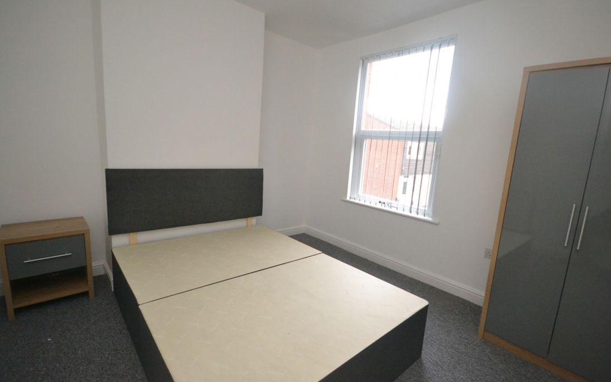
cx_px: 316
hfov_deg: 97.8
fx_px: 266
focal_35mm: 16
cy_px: 190
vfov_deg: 71.3
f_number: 4
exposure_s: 1/60
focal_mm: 10
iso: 2200
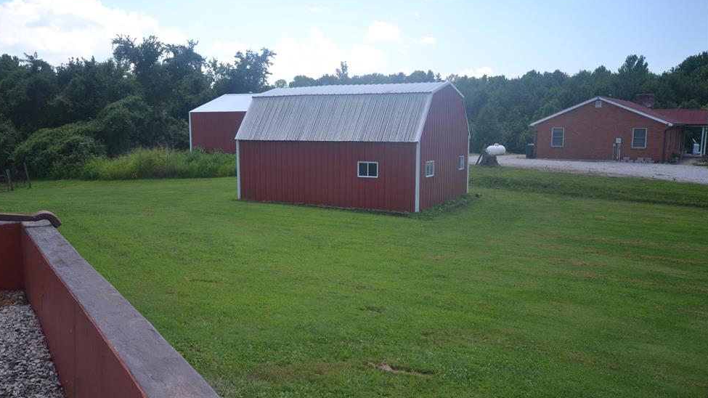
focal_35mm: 33
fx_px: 619
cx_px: 340
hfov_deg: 59.5
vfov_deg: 35.6
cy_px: 204
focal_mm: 20
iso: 250
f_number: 5.6
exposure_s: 1/125
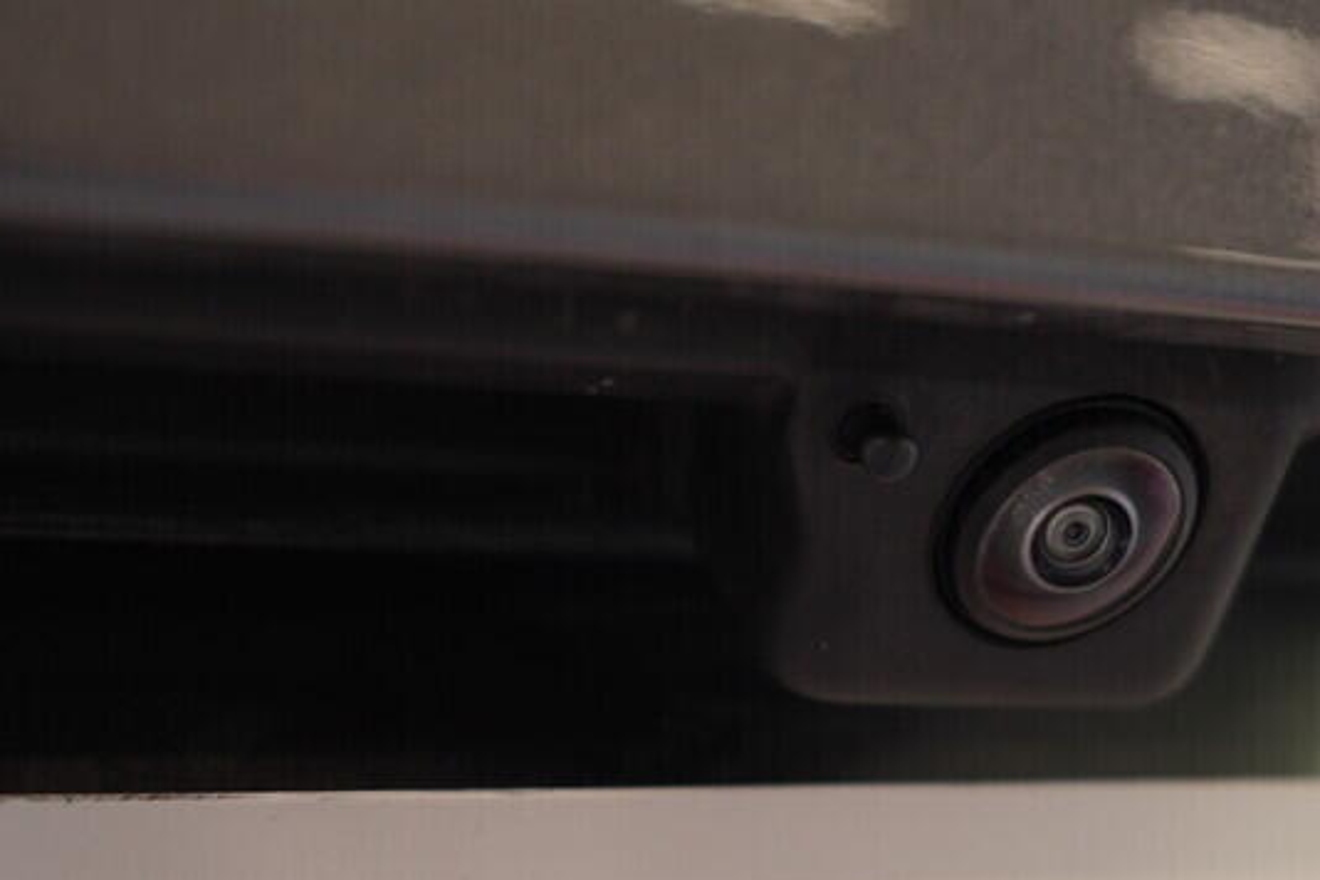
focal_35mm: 69
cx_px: 890
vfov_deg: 19.5
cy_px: 726
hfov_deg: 29.0
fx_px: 2530
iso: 125
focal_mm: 24
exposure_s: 1/60
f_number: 3.5
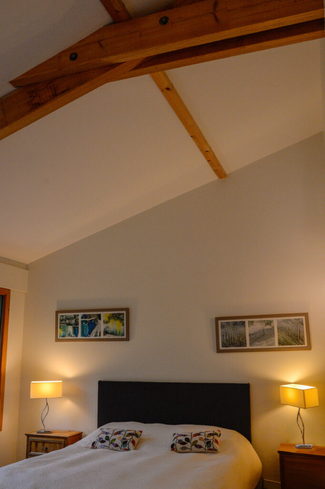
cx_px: 162
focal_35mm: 35
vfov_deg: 54.4
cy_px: 244
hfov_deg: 37.8
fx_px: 474
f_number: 5
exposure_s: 1/250
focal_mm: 35
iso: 3200
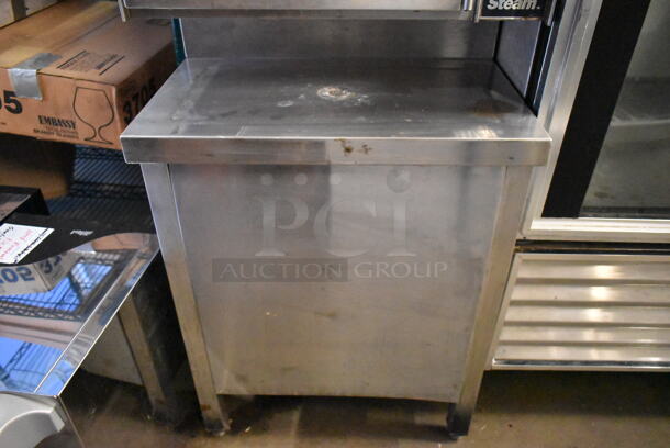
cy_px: 224
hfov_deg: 67.3
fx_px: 503
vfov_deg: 48.0
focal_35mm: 27
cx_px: 335
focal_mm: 18
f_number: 3.5
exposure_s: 1/125
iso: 14400
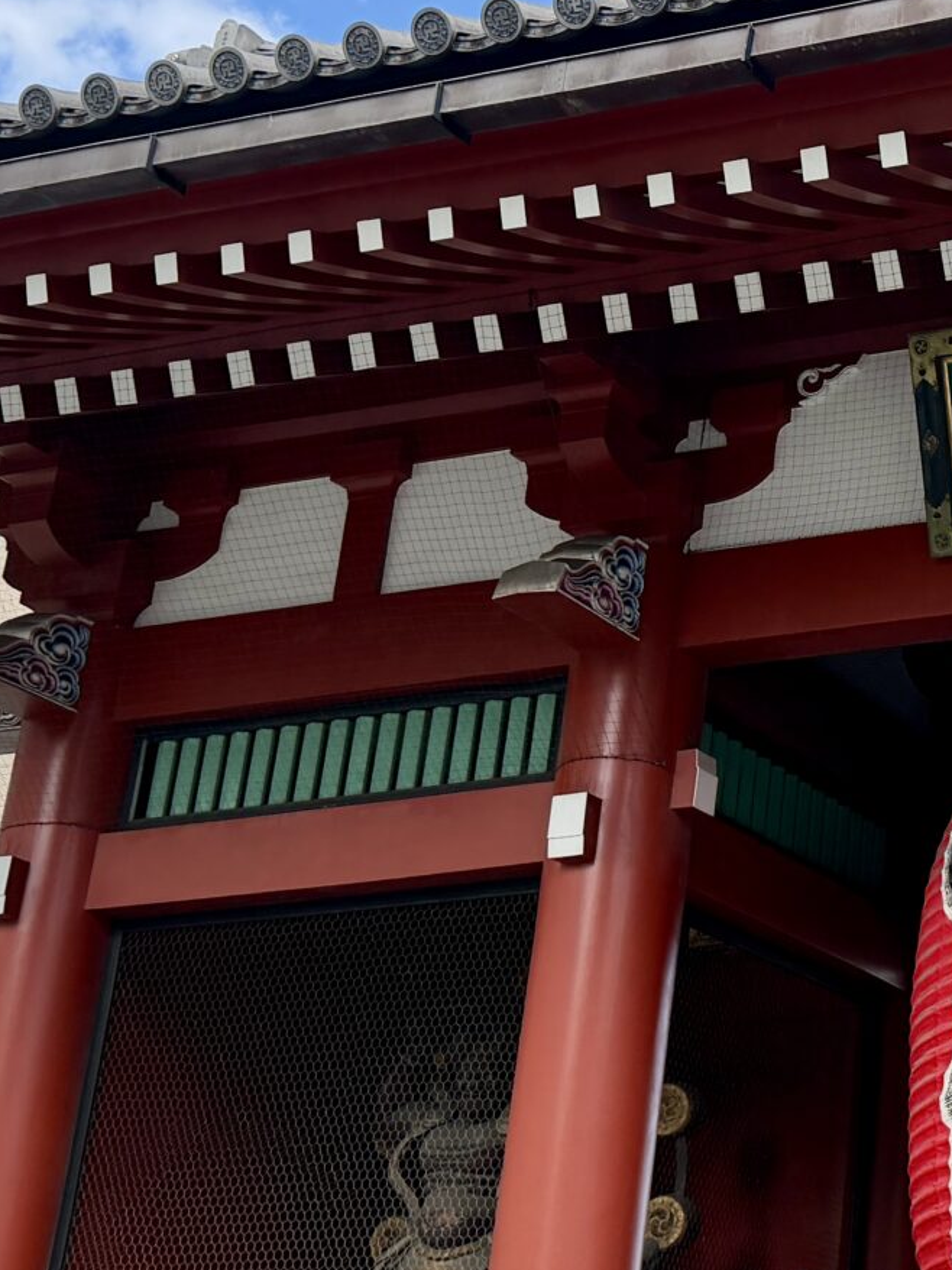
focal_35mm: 70
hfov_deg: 19.4
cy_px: 470
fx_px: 2568
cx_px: 1223
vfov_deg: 27.7
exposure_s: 1/1385
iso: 100
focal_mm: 6.76
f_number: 1.78
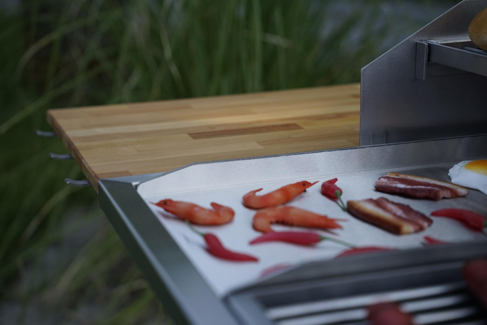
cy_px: 162
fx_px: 947
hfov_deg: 28.8
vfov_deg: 19.5
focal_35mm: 70
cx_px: 244
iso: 100
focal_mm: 70
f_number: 3.5
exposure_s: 1/500
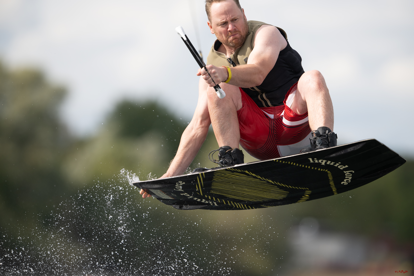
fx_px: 4600
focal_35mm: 400
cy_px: 138
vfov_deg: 3.4
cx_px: 207
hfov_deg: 5.2
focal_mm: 400
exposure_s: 1/3200
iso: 320
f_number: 4
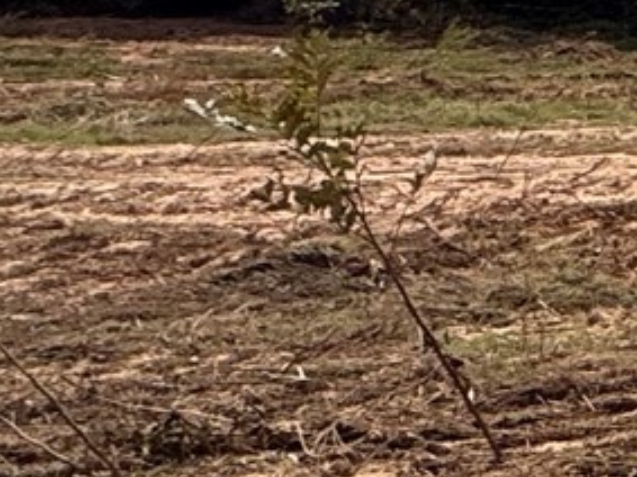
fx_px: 1747
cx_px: 1961
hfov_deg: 11.1
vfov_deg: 15.0
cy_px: -99
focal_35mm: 95
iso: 50
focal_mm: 2.22
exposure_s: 1/2976
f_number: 2.2
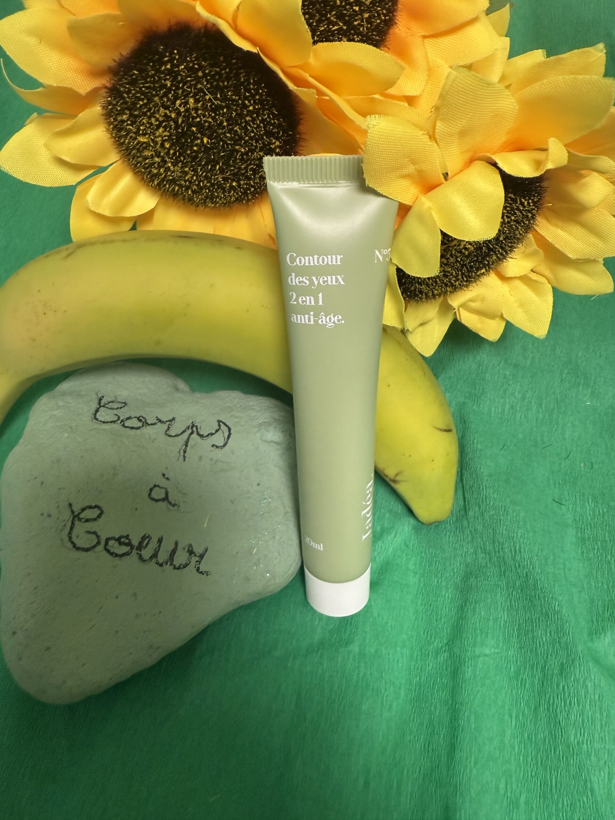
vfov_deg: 71.6
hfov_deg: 56.8
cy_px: 410
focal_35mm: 24
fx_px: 569
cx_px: 308
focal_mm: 2.22
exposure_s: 1/100
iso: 250
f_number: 2.2
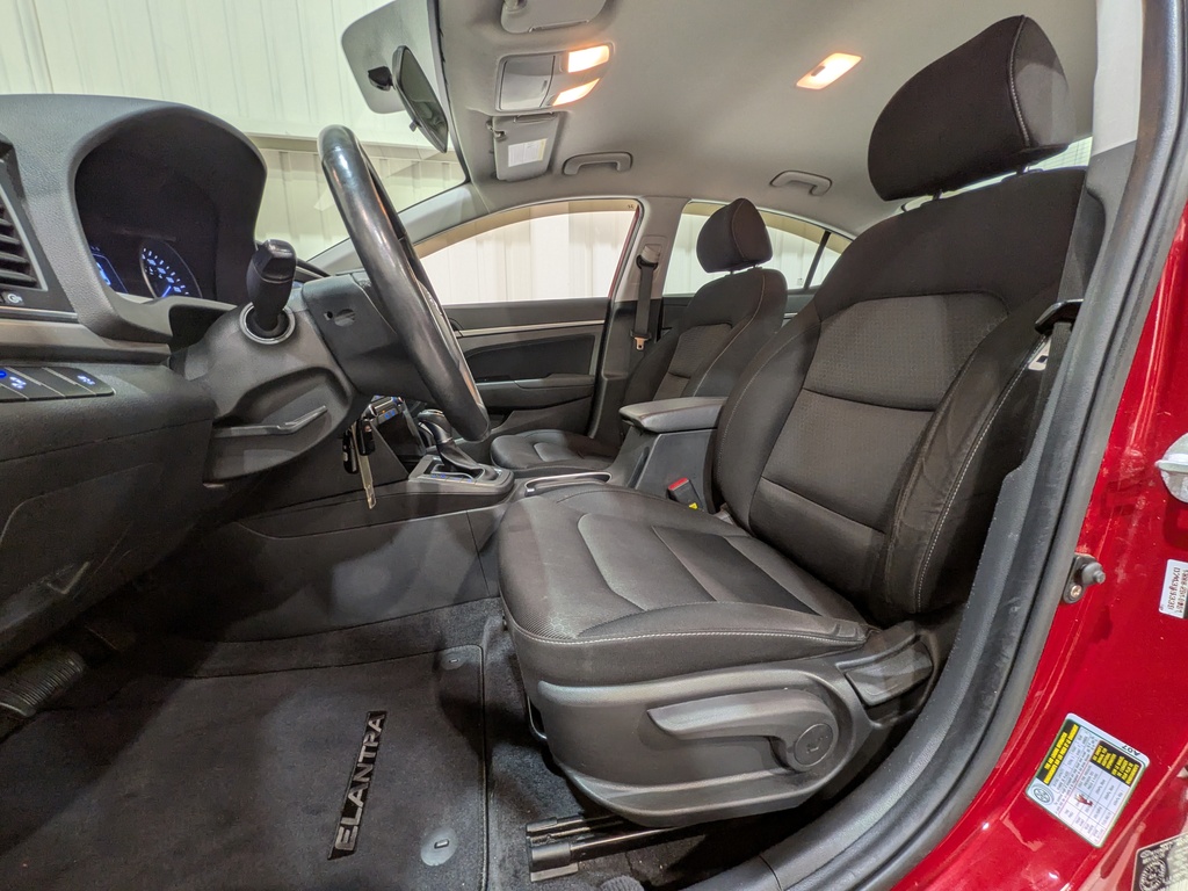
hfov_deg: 102.1
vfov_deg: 85.7
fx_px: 480
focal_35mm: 14
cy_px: 446
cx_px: 594
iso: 76
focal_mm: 1.83
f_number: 2.2
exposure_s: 1/33.3
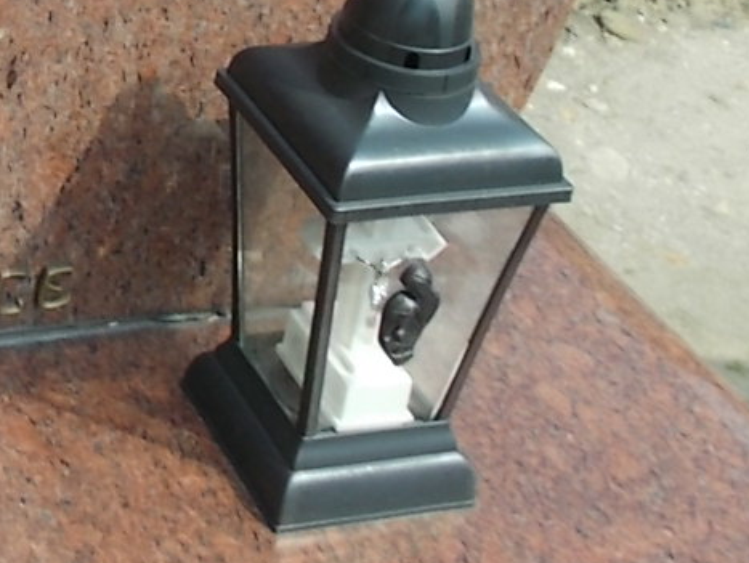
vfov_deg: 15.8
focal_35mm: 89
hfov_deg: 20.3
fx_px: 1927
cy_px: -175
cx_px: -192
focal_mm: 4.6
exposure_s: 1/100
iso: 80
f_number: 8
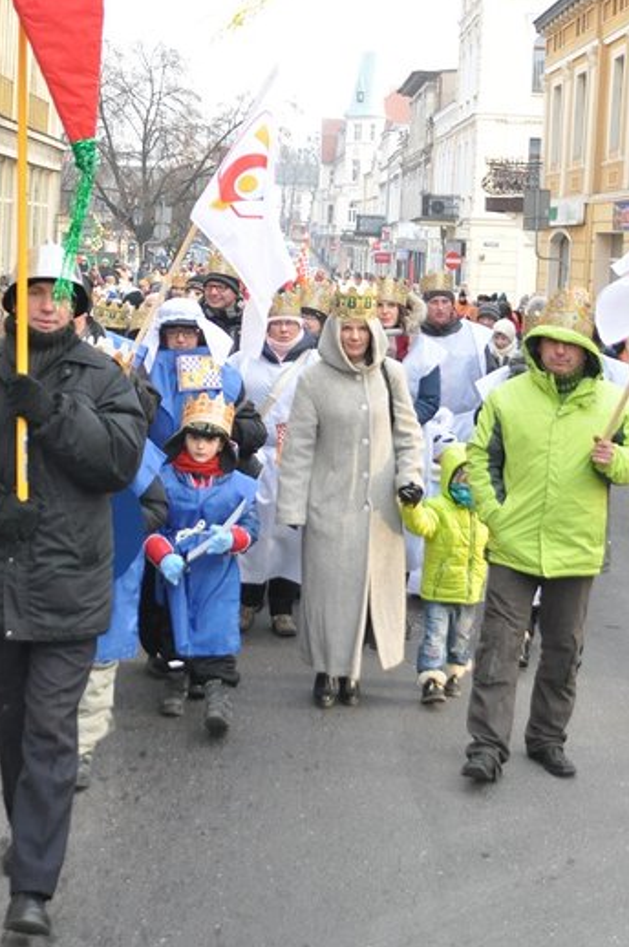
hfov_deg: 26.2
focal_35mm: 51
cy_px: 265
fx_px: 1340
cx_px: 174
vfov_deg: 38.2
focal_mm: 18
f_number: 3.5
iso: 1000
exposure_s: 1/640
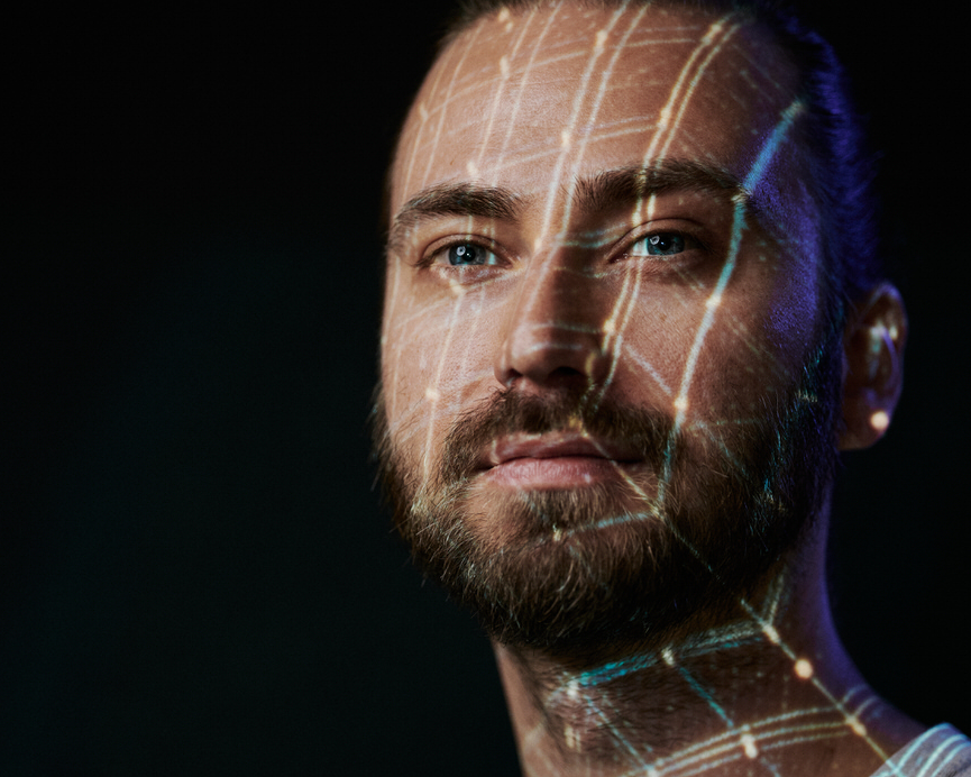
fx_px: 4512
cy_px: 556
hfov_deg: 12.3
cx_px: 479
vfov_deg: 9.8
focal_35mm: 157
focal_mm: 110
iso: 200
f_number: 2
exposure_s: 1/40
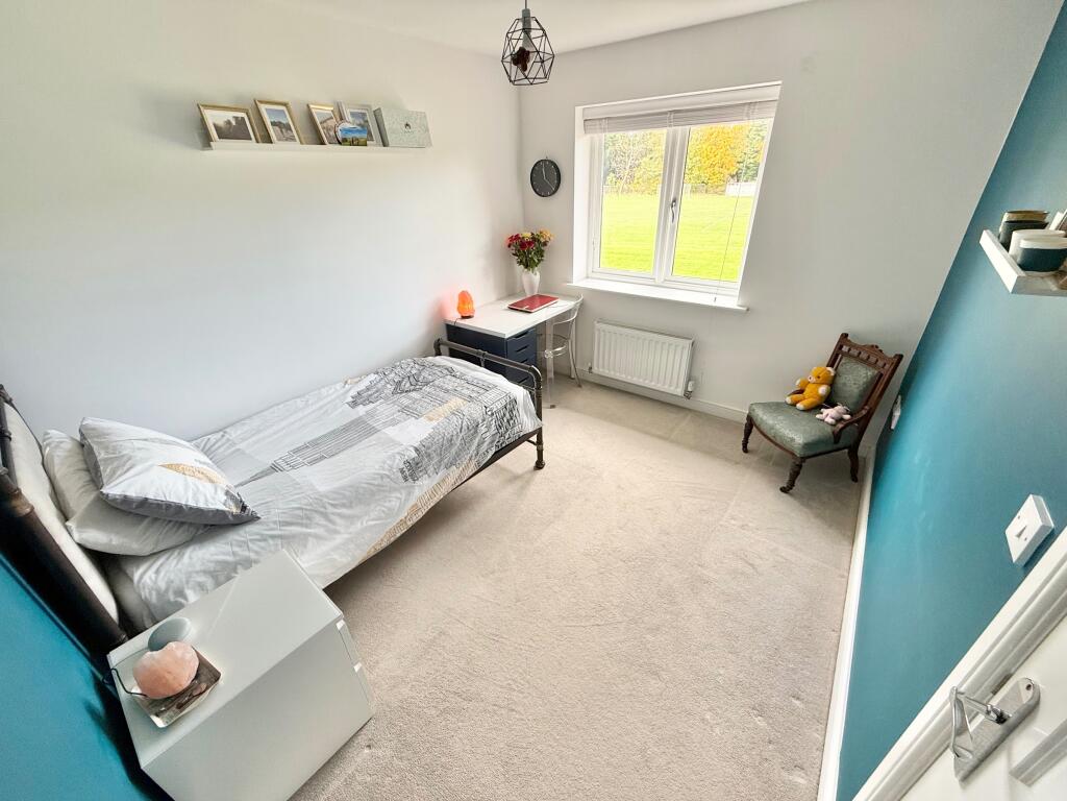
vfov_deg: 85.7
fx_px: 432
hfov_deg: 102.1
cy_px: 400
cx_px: 534
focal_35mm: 14
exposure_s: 1/100
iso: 160
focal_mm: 2.22
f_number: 2.2
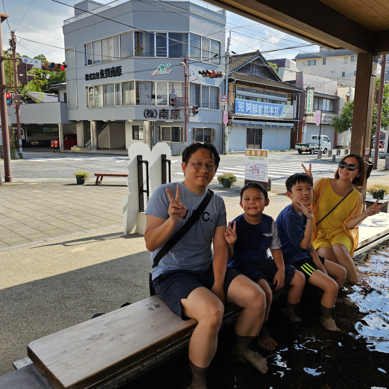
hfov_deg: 56.7
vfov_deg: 57.3
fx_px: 356
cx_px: 240
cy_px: 195
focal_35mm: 28
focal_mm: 6.3
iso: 16
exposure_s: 1/487
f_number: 1.7
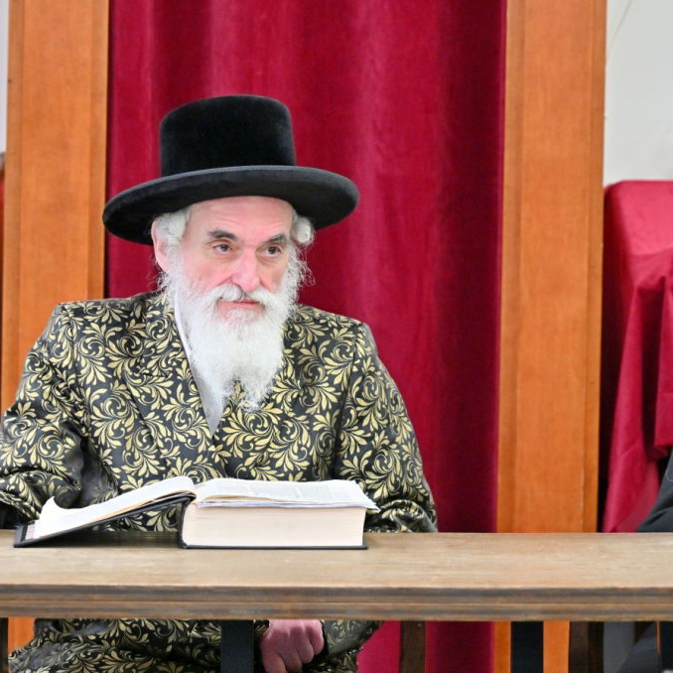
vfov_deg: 7.6
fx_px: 5081
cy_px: 336
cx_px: 272
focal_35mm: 231
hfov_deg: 7.6
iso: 800
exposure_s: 1/160
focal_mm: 120
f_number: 4
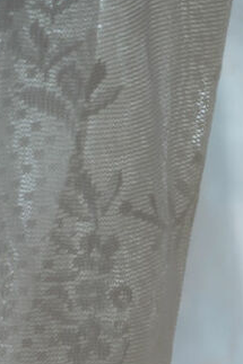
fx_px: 3466
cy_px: 702
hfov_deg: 3.9
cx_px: 580
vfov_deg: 5.9
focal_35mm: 342
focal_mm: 70
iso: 250
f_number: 4
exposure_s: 1/125
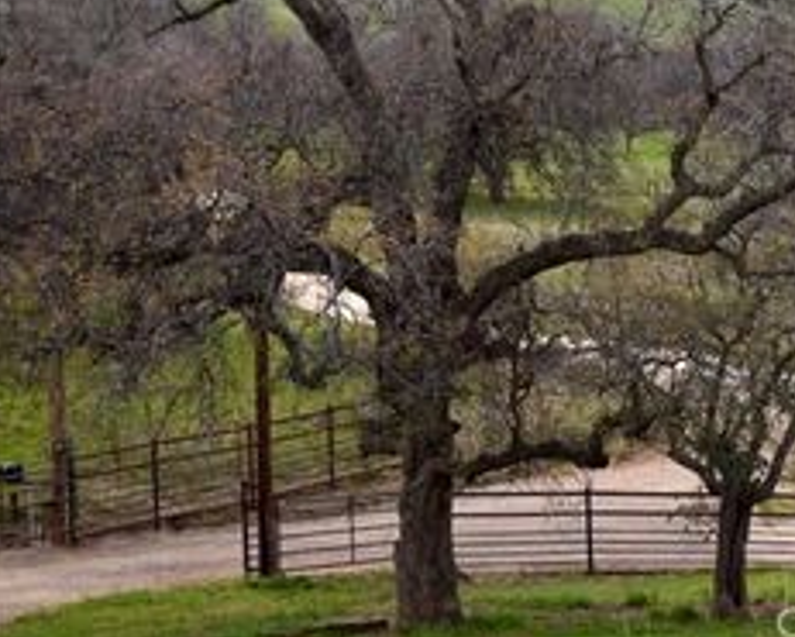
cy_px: 74
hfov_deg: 13.0
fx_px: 3437
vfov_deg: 10.5
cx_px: 843
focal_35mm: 146
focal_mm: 48
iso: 100
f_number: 7.1
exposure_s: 1/200
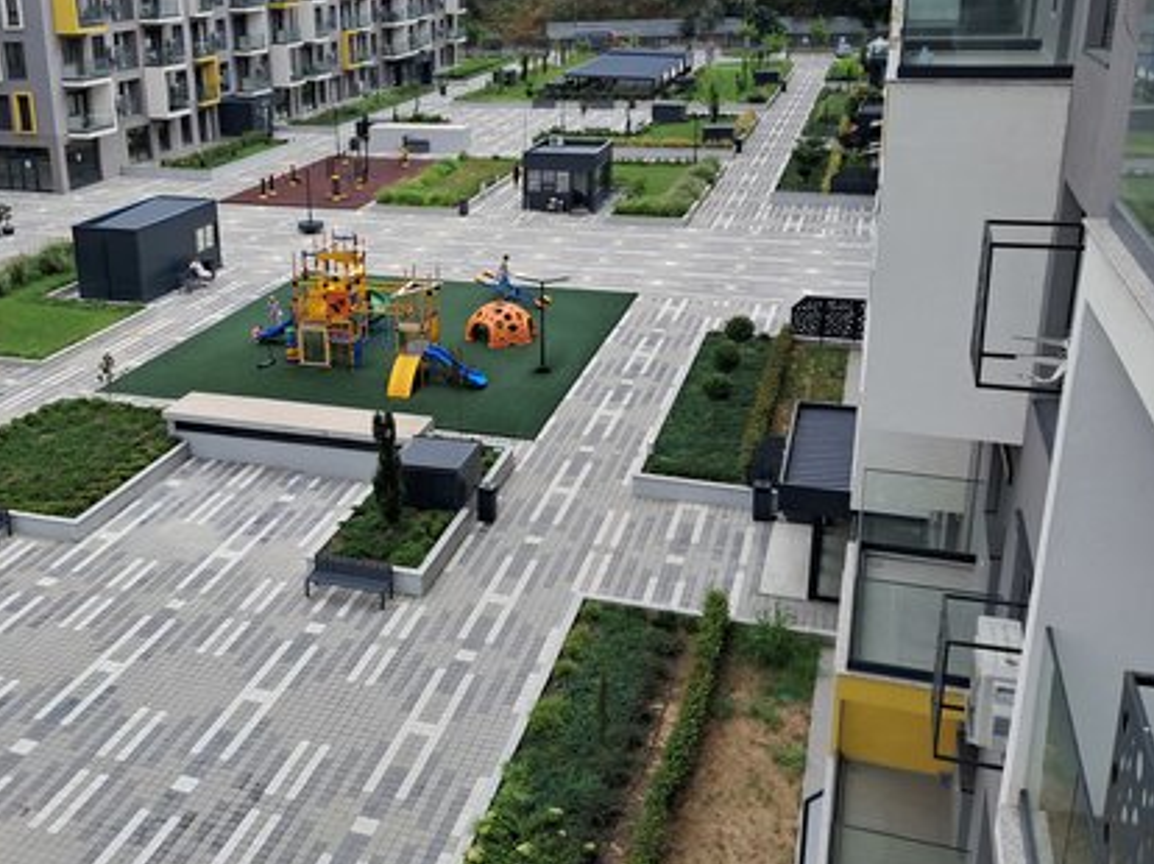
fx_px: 1233
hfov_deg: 49.5
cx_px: 408
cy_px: 355
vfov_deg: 38.5
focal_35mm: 37
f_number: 1.8
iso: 50
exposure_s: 1/435
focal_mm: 4
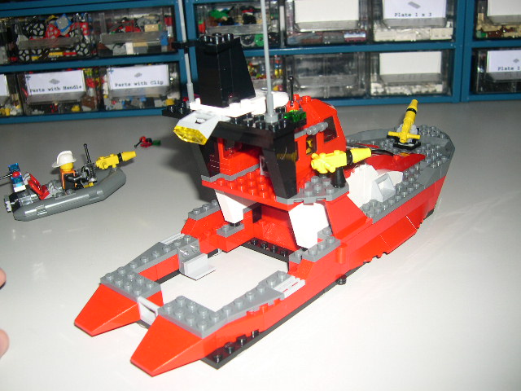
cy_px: 196
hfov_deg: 49.0
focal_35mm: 38
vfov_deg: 37.7
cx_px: 260
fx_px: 572
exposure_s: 1/60
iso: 100
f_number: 2.8
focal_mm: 8
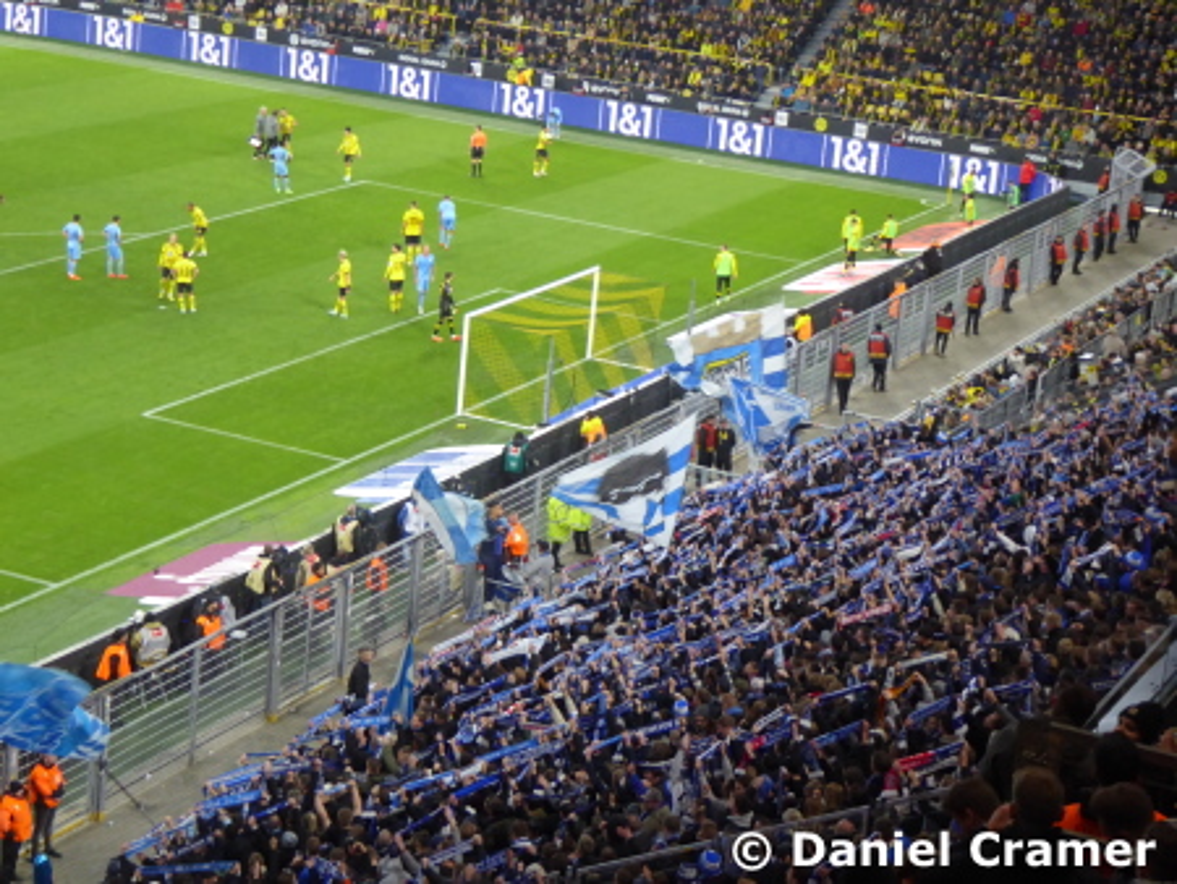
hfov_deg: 24.7
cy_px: 442
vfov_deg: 18.7
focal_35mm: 79
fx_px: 2688
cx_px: 588
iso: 400
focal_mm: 14.1
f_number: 4.7
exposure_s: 1/50
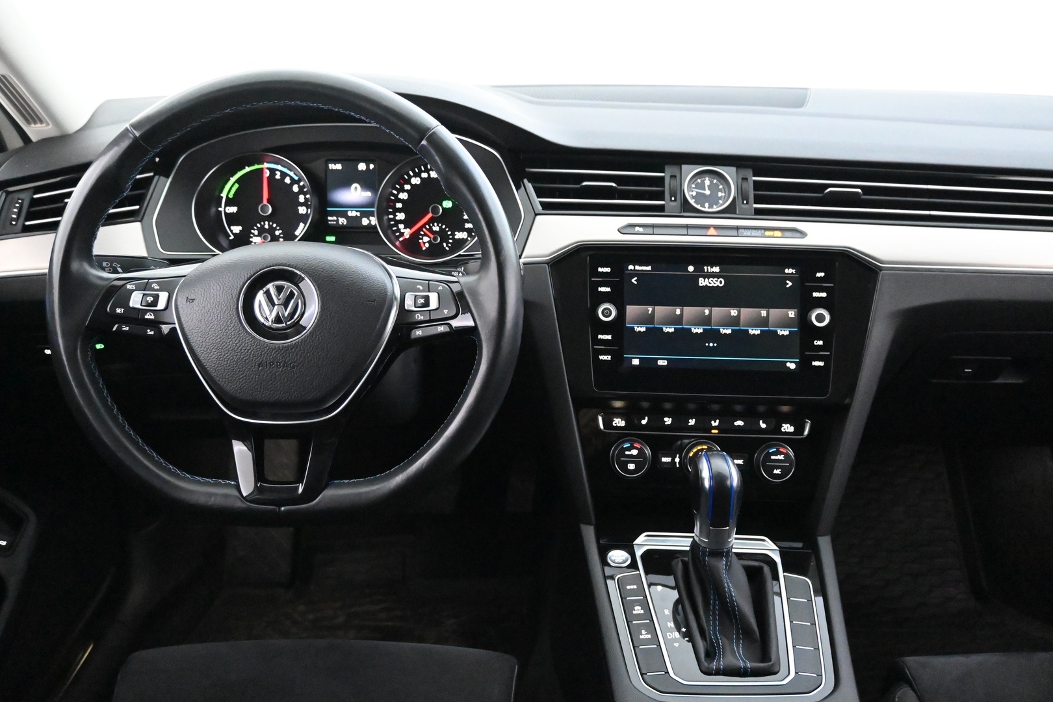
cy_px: 351
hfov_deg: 59.5
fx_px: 921
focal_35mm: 32
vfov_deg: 41.7
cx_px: 526
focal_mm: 21
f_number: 4
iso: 12800
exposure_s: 1/60
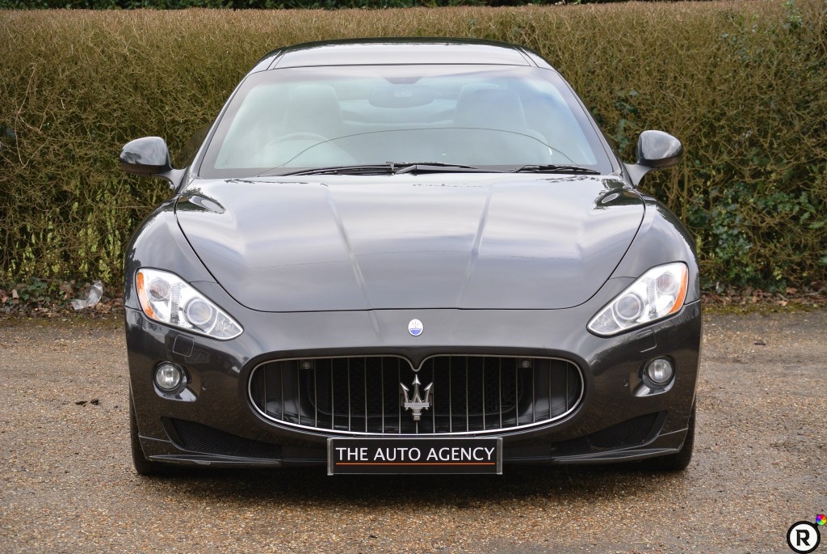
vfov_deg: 11.2
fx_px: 2828
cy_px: 277
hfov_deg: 16.6
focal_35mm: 123
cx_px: 414
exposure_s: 1/125
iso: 125
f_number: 4
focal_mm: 45.9
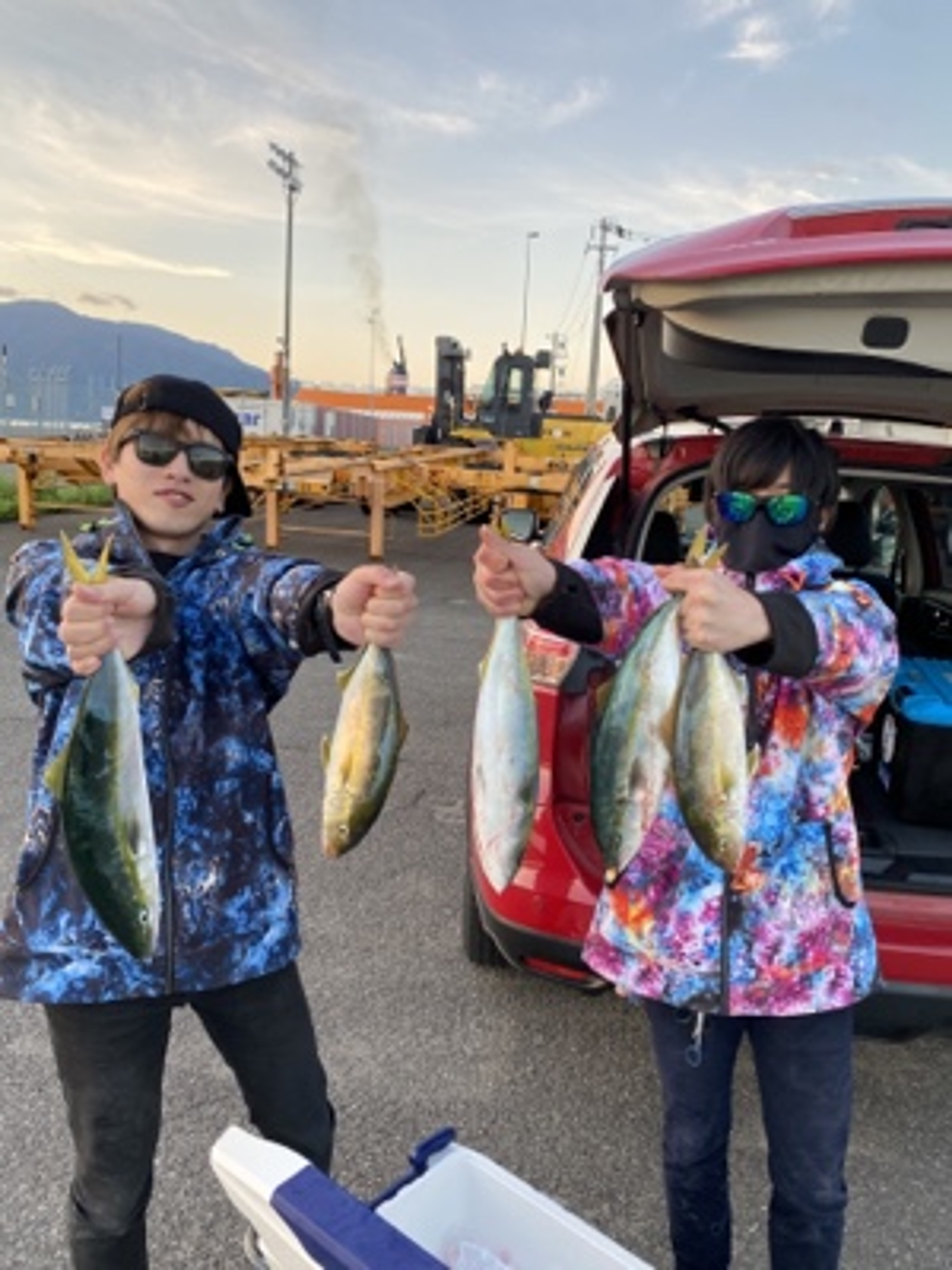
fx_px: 953
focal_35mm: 26
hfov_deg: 53.1
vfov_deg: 67.3
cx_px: 476
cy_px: 635
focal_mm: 4.25
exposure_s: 1/122
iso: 50
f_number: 1.8
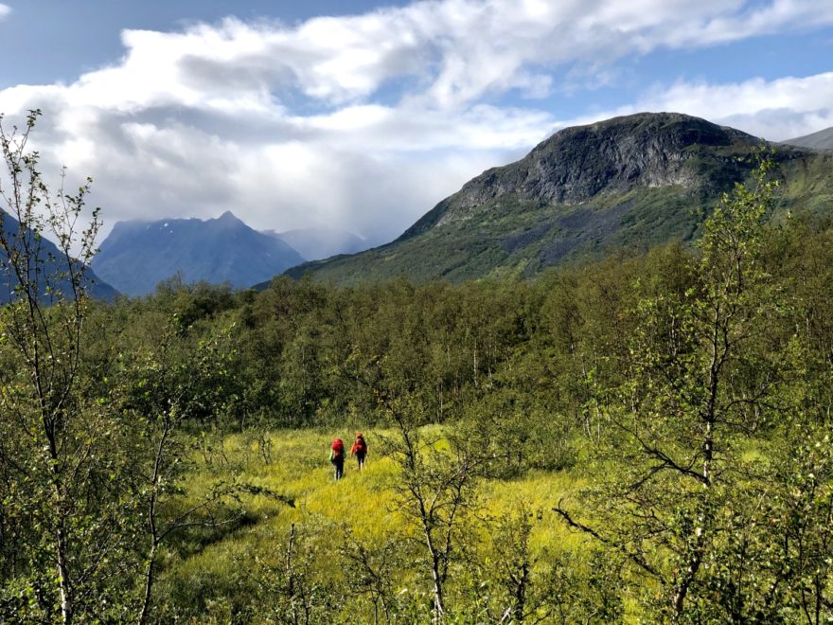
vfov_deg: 28.0
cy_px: 312
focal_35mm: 52
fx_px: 1251
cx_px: 416
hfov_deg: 36.8
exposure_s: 1/1171
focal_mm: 6
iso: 16
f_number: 2.4
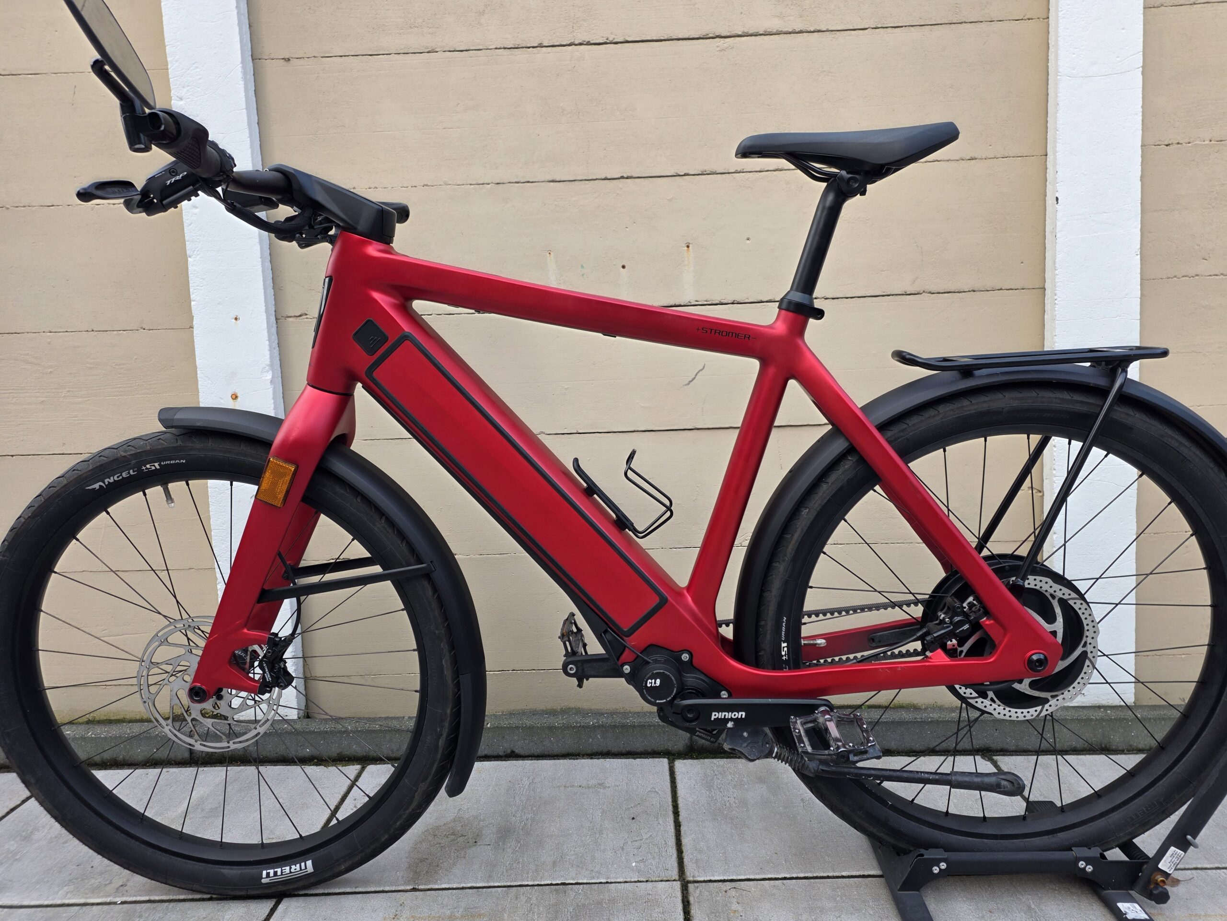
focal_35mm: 23
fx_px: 815
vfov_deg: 58.9
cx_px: 614
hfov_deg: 73.9
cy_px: 460
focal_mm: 6.25
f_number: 1.7
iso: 40
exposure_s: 1/180
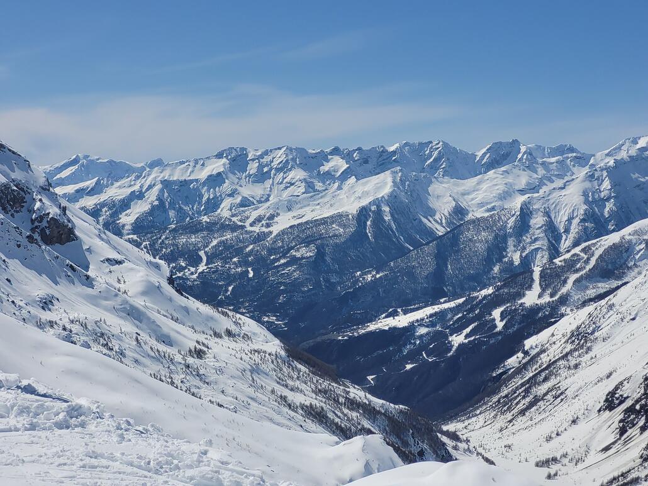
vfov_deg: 19.4
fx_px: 1423
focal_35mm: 76
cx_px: 324
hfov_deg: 25.7
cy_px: 243
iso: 25
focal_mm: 7.12
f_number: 2.4
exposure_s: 1/3747
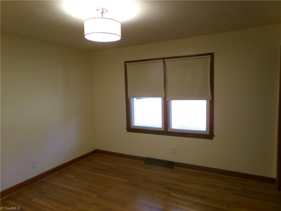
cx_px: 140
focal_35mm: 24
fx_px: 195
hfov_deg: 71.6
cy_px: 106
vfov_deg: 56.8
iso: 134
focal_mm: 4.3
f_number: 3.7
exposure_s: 1/34
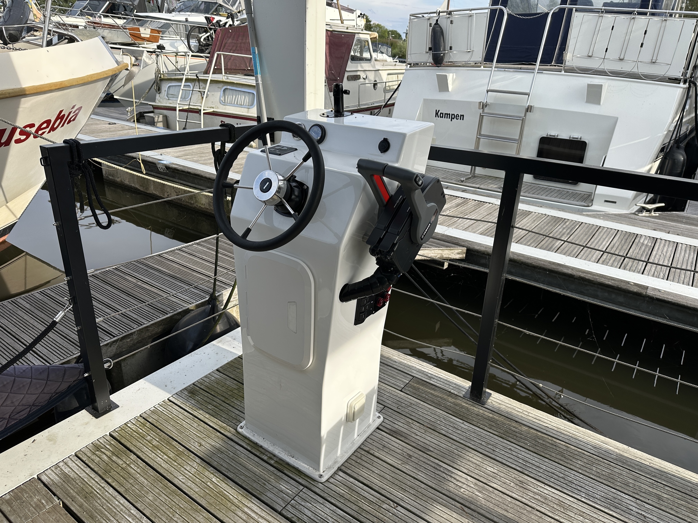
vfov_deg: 56.8
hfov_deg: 71.6
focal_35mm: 24
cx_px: 349
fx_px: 484
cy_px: 262
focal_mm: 6.86
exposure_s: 1/1779
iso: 80
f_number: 1.78
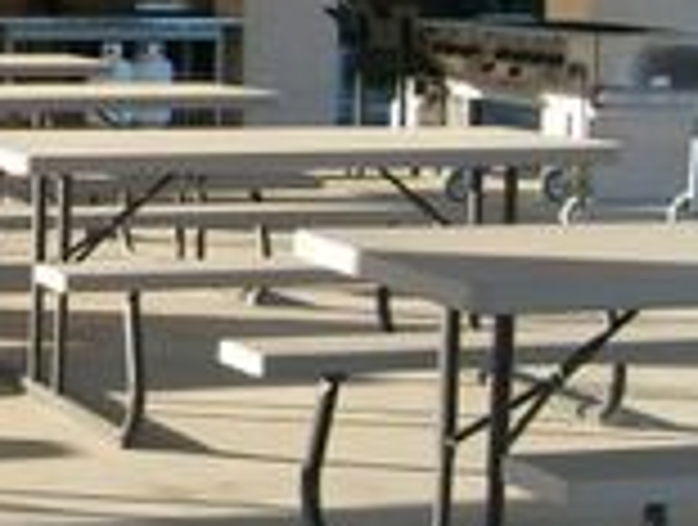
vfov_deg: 12.3
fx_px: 2425
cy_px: 90
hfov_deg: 15.1
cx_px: -358
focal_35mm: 120
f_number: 2.8
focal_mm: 5.8
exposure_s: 1/350
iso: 80
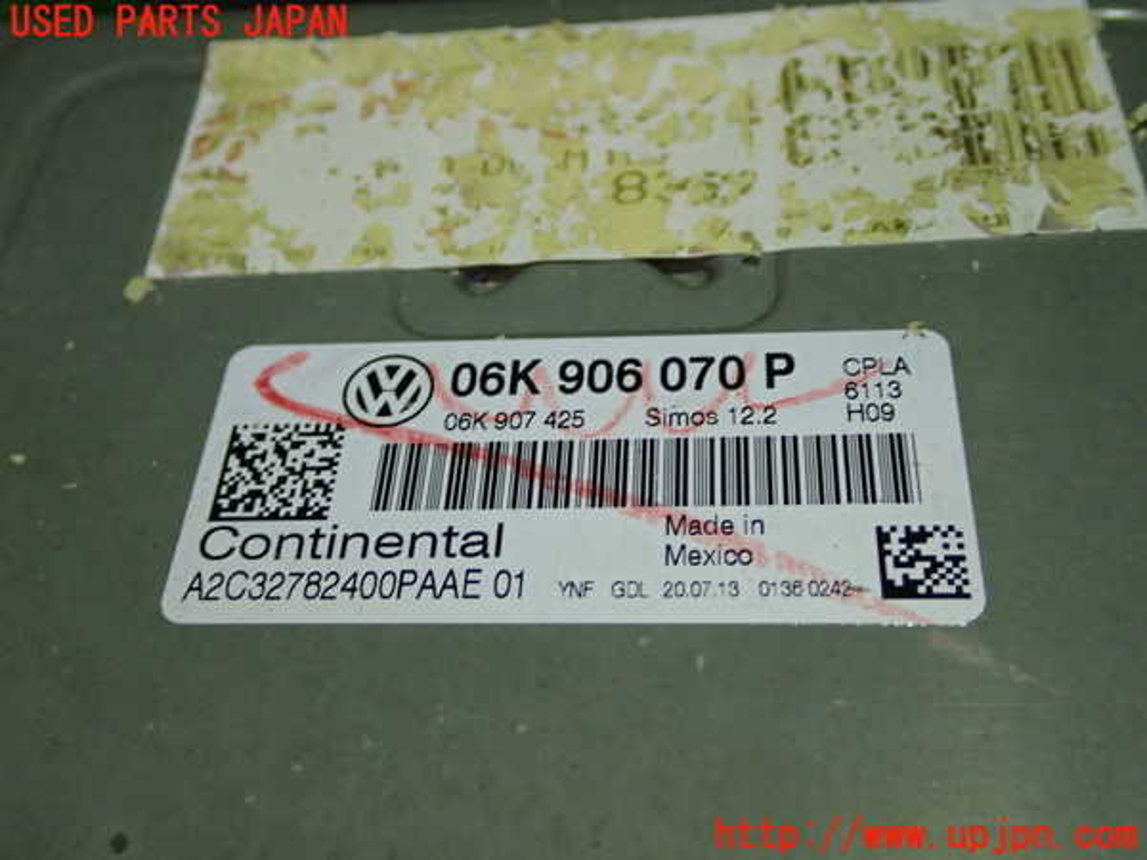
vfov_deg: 35.1
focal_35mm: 41
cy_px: 430
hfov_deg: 45.8
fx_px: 1359
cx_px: 574
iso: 320
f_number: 2.8
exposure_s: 1/40
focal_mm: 7.31
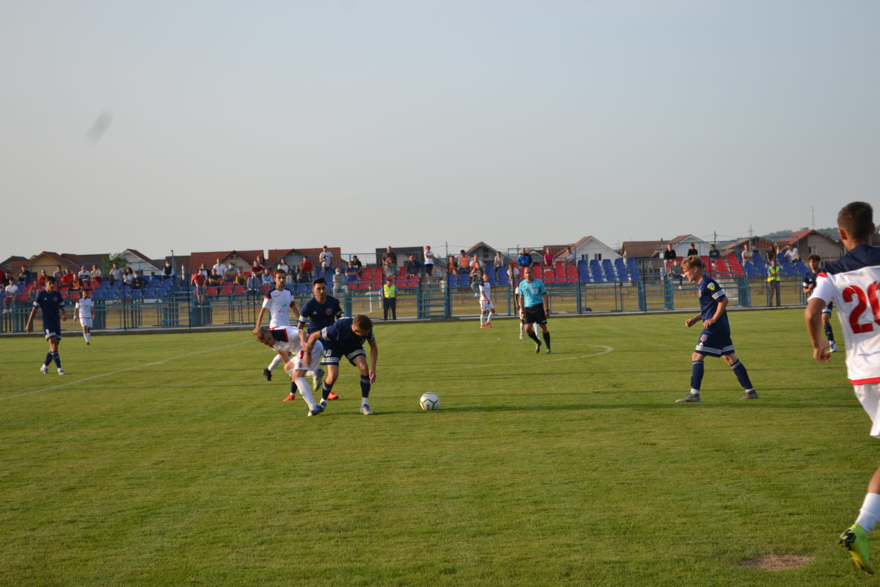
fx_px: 1907
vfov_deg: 17.5
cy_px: 294
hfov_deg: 26.0
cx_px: 440
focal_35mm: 78
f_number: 6.3
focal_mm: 52
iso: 100
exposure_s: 1/200
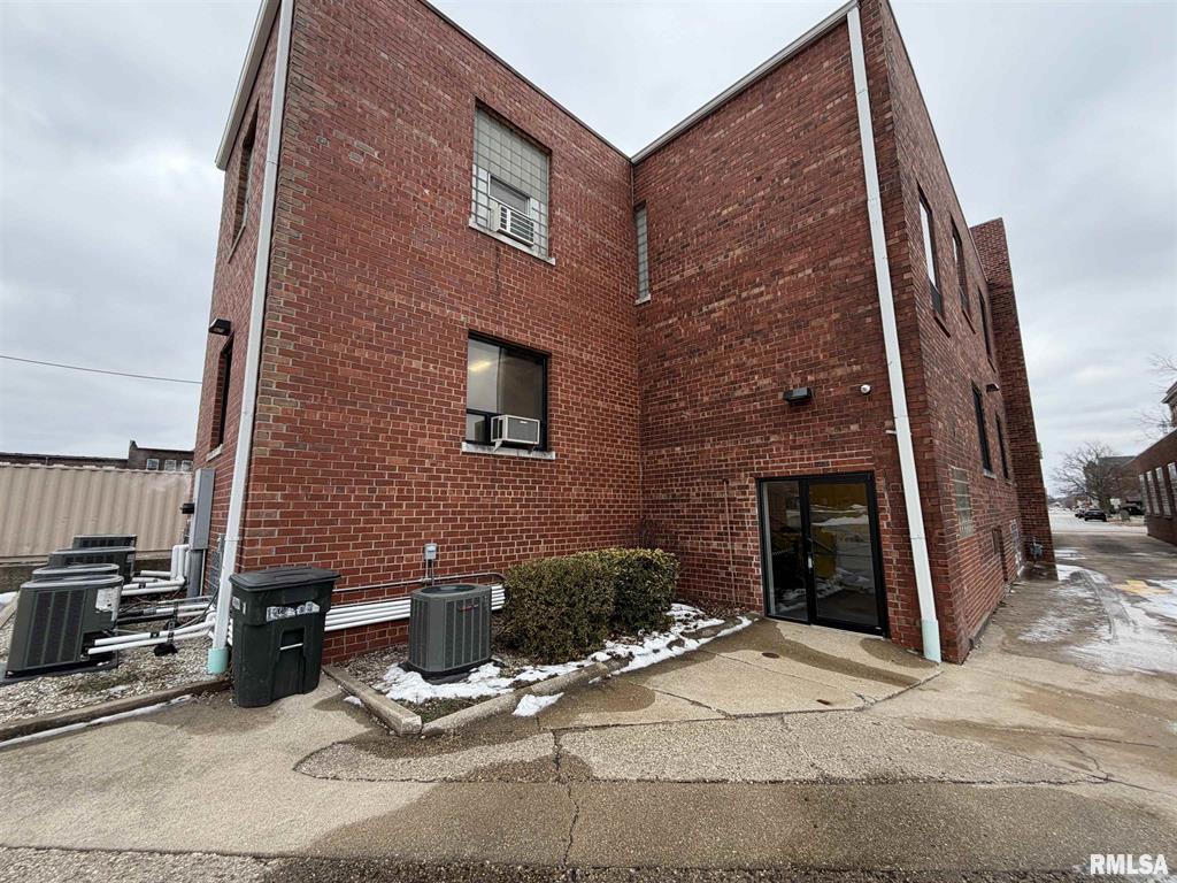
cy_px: 442
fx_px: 476
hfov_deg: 102.1
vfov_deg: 85.7
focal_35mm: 14
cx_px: 588
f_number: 2.2
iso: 64
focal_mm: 2.22
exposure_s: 1/445
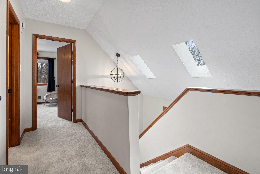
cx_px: 130
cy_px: 87
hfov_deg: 96.7
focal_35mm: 16
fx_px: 116
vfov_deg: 73.7
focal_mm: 16
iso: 500
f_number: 8
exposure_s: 1/20
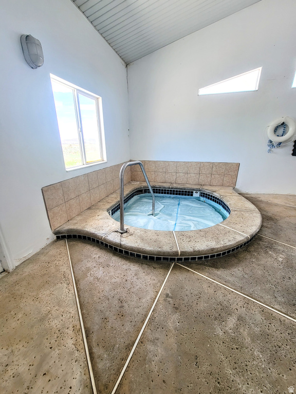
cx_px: 148
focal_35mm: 13
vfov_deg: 106.2
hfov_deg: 89.9
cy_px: 197
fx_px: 148
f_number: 2.2
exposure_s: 1/123
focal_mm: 2.2
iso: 50
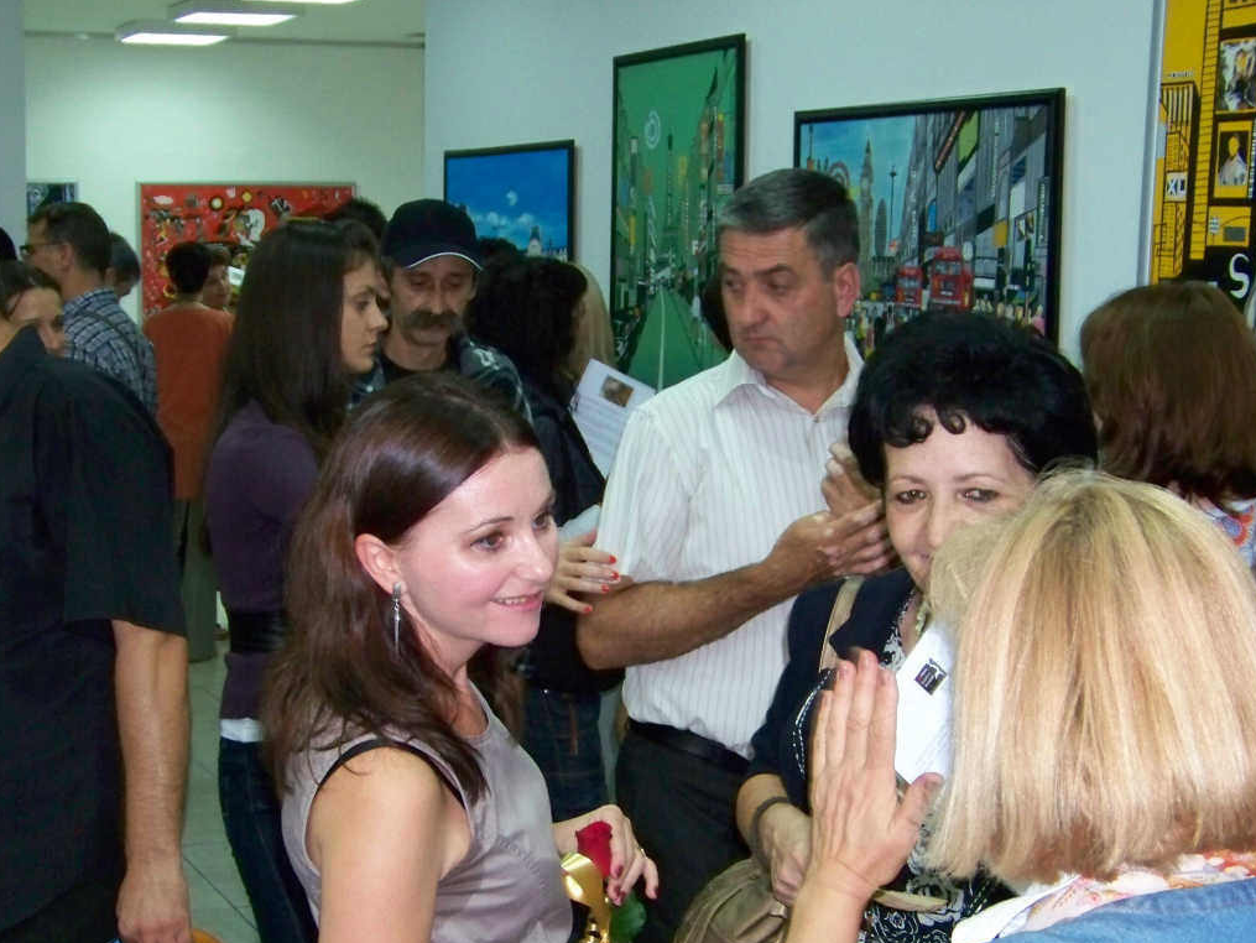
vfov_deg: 22.6
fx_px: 2359
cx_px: 540
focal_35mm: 65
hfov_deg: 29.8
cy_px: 545
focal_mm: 9.36
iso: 400
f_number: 3.6
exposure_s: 1/80
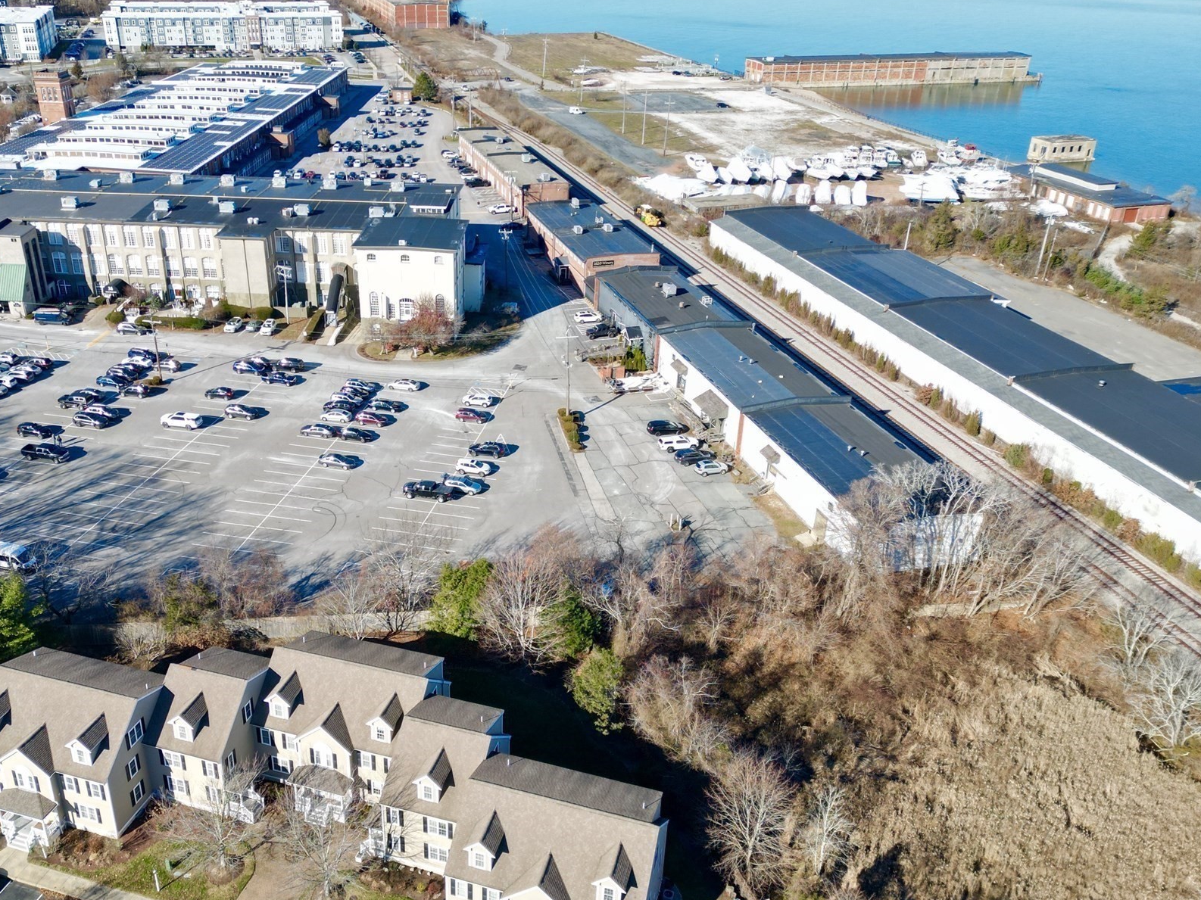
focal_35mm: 31
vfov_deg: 45.4
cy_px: 458
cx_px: 513
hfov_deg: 58.1
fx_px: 1075
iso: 200
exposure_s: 1/2500
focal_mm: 6.72
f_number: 1.7
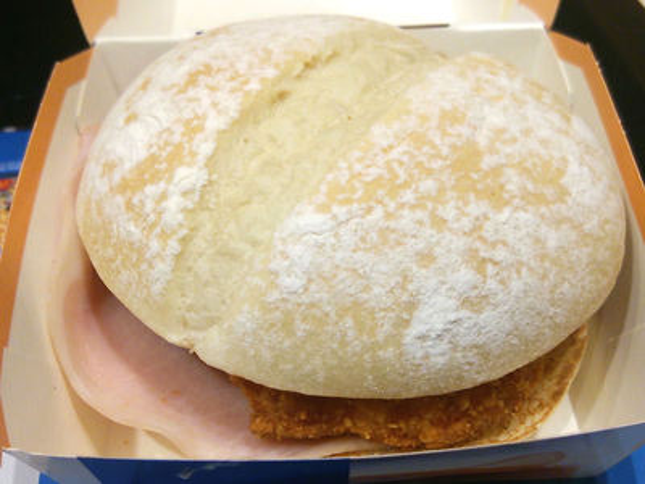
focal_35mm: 30
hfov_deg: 60.0
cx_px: 322
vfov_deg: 46.8
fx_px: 559
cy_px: 242
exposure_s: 1/59
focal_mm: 4.06
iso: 64
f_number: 1.94
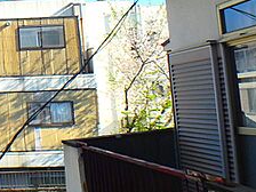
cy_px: 54
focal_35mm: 60
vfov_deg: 24.2
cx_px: -85
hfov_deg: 26.7
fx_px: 444
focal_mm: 3.7
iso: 125
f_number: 3.5
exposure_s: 1/400
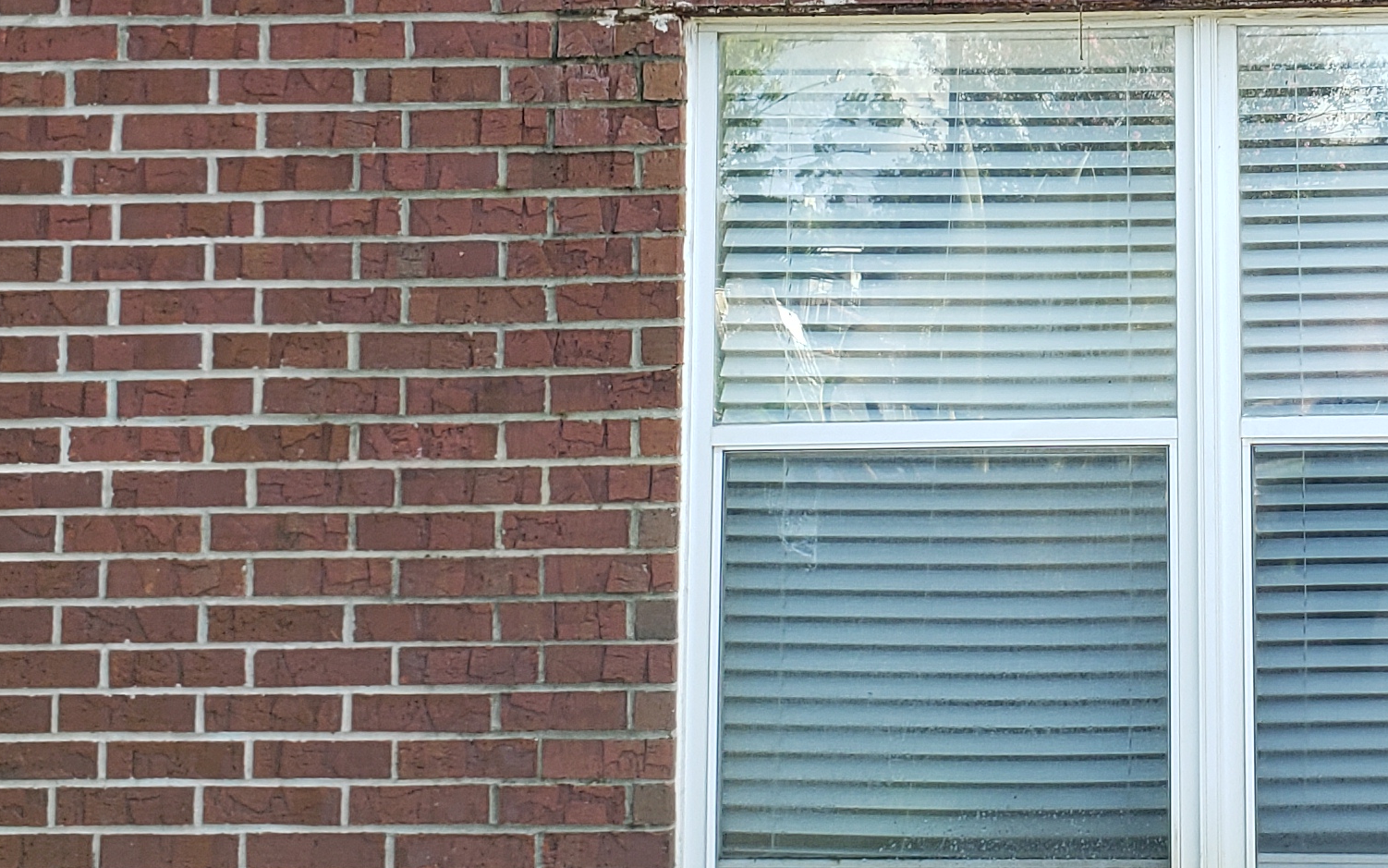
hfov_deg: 27.0
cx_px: 1204
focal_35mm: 74
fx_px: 2799
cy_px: 70
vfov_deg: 17.3
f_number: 2.4
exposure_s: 1/120
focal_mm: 4.3
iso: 50
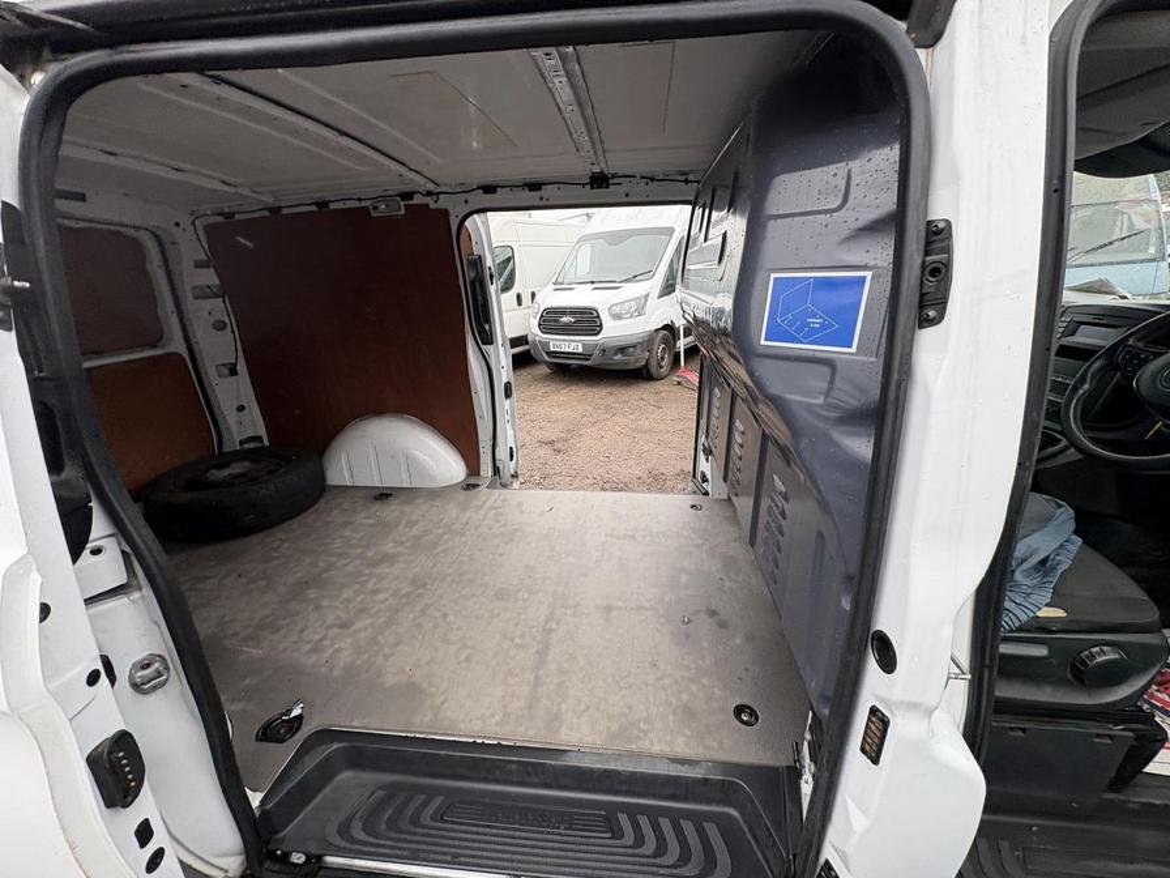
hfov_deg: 102.1
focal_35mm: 14
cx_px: 585
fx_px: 473
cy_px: 439
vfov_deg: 85.7
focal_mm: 2.22
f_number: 2.2
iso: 40
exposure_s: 1/128
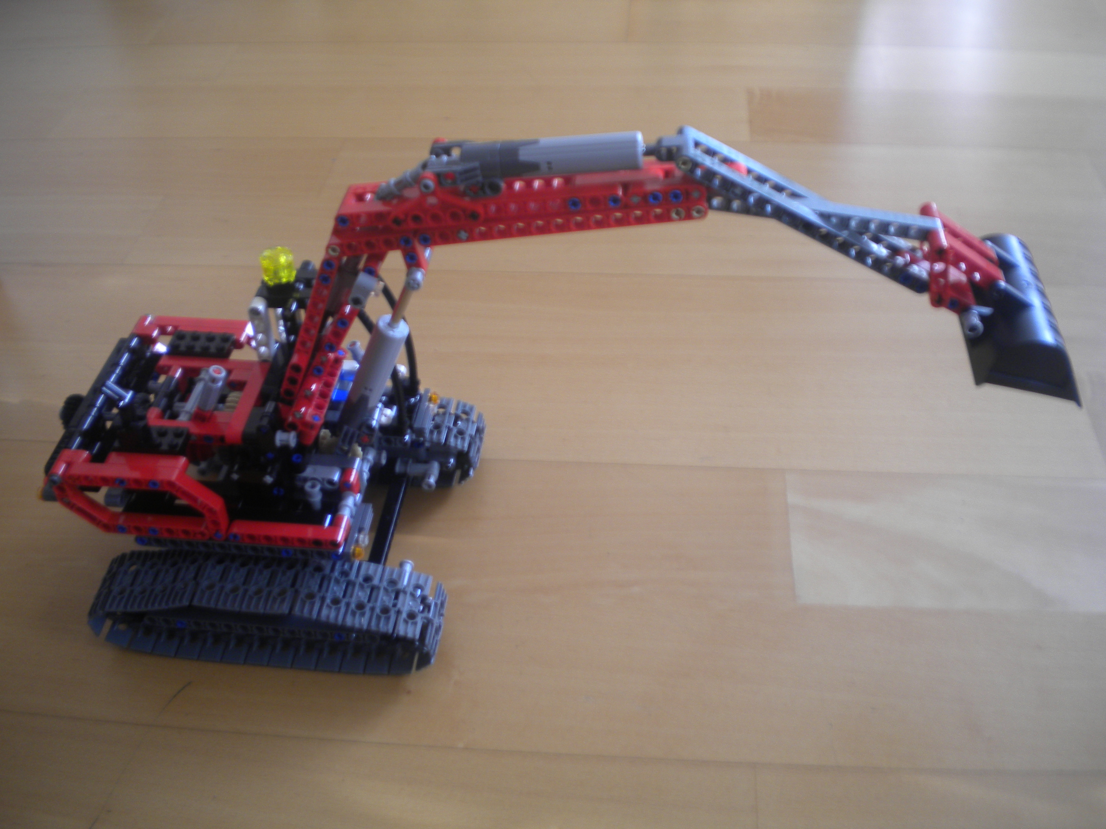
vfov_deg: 40.7
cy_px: 414
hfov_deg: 52.6
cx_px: 553
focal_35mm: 35
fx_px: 1118
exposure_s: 1/13.3
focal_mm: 6.3
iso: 80
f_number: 3.1
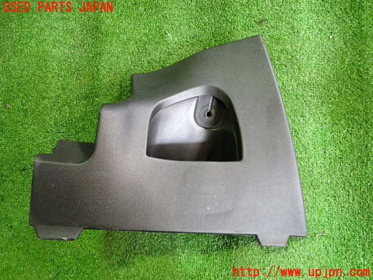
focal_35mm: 25
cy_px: 140
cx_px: 186
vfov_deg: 54.9
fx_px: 269
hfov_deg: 69.4
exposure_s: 1/40
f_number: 2
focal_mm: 4.5
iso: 400
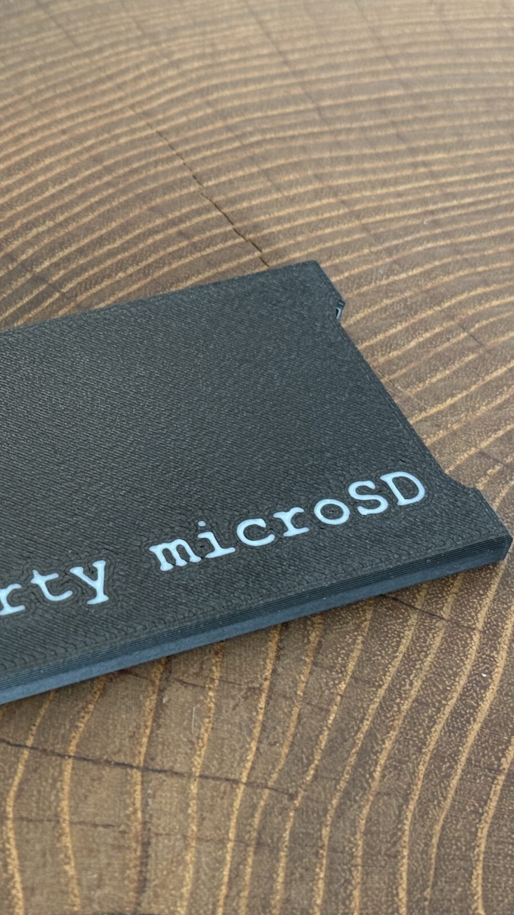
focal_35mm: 83
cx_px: -1
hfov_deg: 14.3
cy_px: 509
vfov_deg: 25.6
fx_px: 2012
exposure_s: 1/74
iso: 100
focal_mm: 6.76
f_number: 1.78
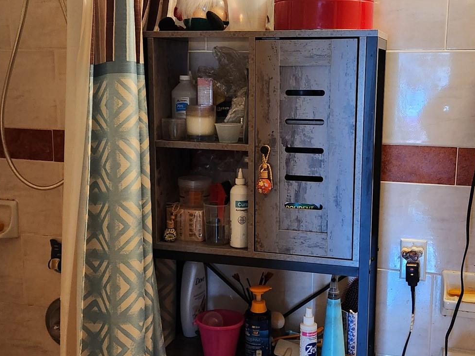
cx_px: 260
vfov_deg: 30.3
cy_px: 185
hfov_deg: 39.6
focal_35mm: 48
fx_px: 659
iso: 400
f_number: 1.8
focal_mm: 5.4
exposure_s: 1/120
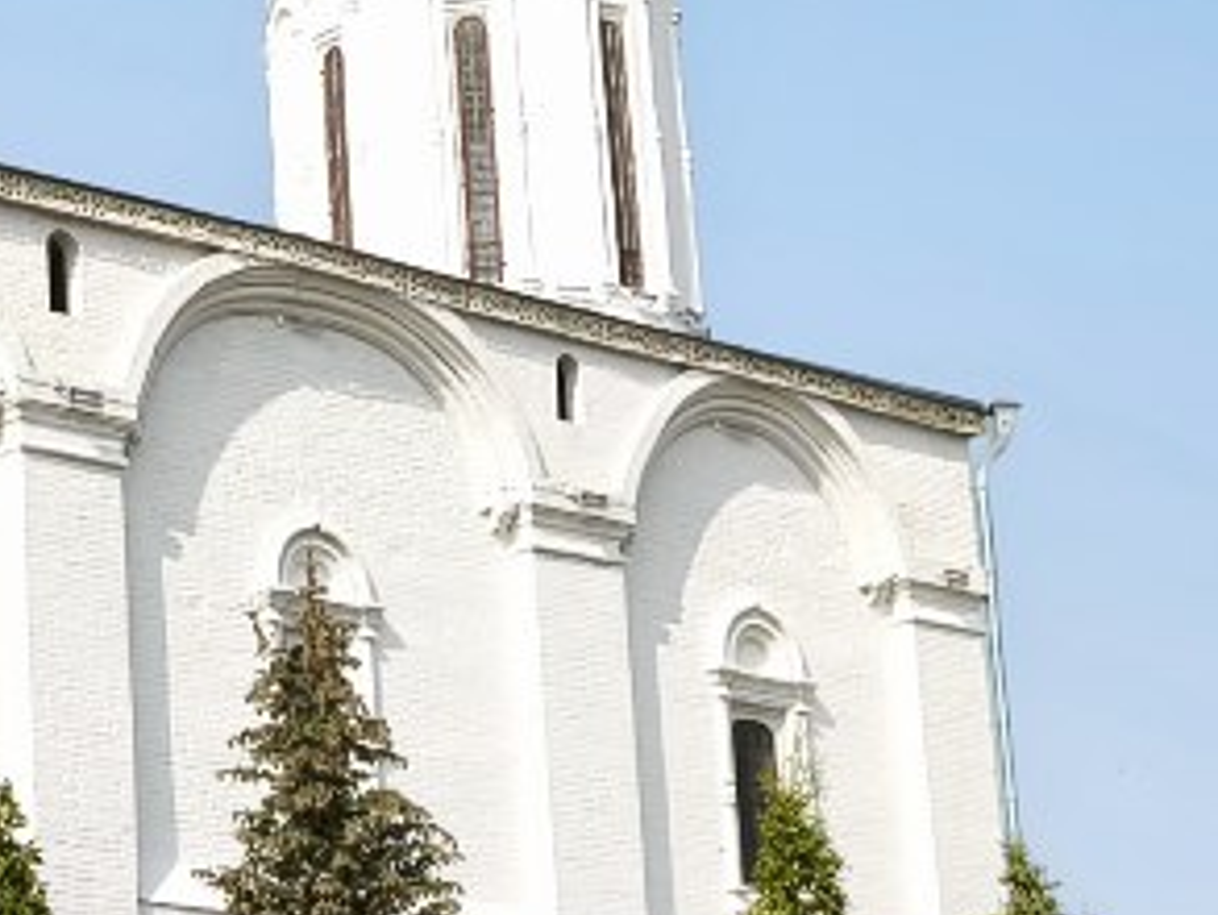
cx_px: -372
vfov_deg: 16.0
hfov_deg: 19.6
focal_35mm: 92
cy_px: 266
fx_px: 3238
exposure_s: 1/1412
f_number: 1.7
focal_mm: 5.35
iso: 80
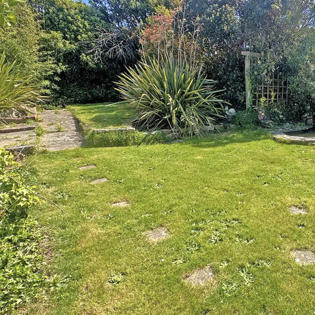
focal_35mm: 27
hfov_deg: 53.6
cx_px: 268
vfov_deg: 59.0
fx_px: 278
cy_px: 143
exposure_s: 1/831
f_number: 2.2
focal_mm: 2.22
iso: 40
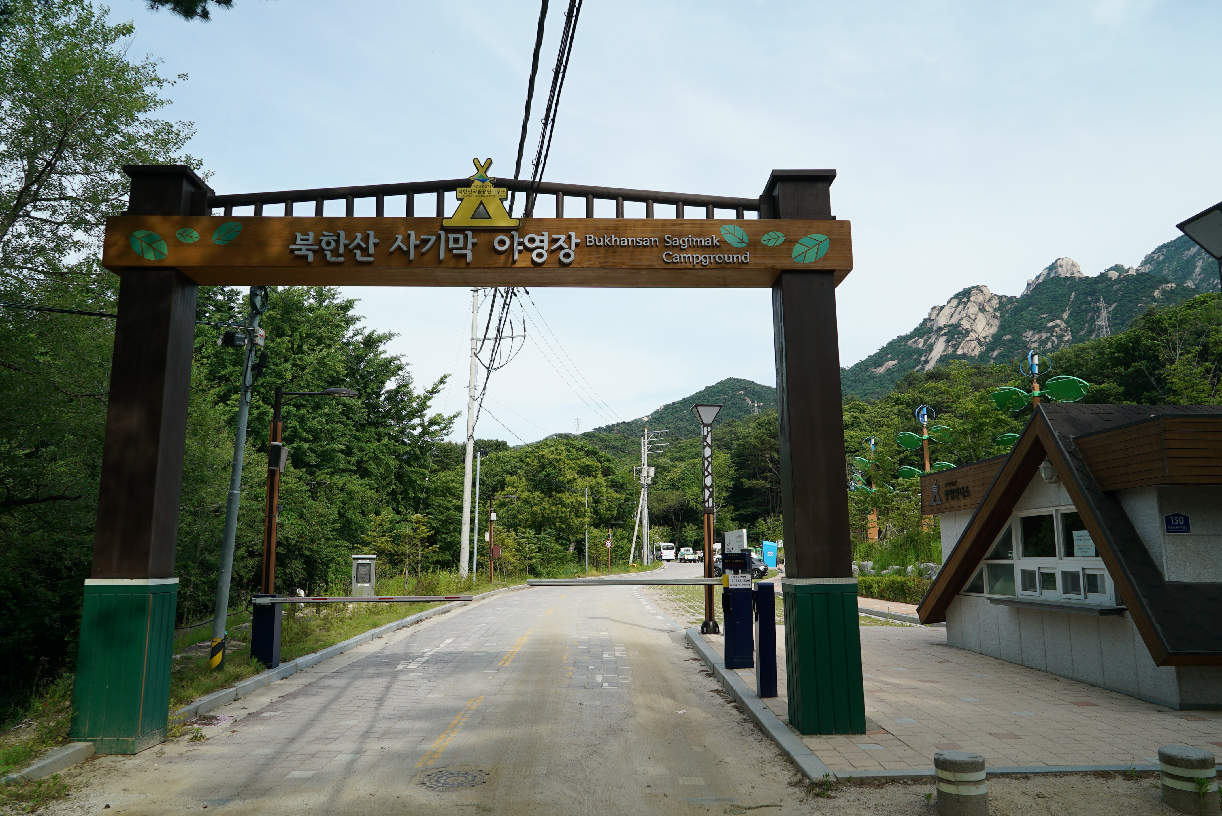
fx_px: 849
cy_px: 408
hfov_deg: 71.5
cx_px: 611
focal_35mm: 25
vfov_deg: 51.3
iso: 200
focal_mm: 25
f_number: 5.6
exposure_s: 1/640
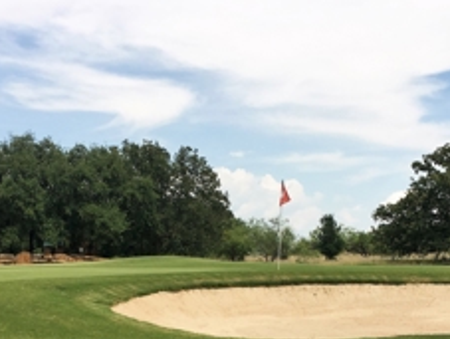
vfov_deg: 27.8
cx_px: 291
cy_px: 289
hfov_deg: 37.1
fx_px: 664
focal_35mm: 51
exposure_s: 1/1789
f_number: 2.2
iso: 25
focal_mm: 4.15
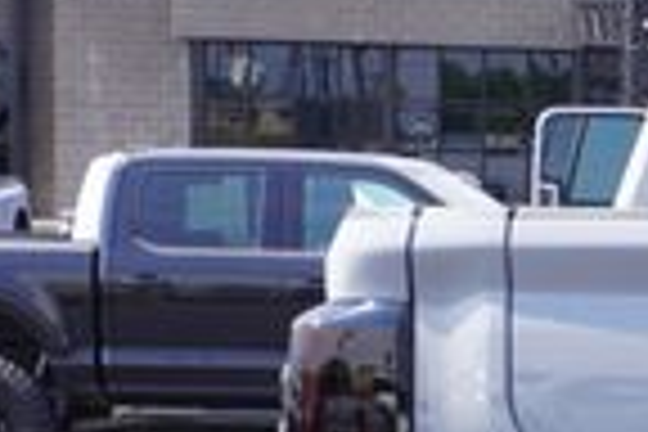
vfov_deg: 6.0
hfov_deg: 8.7
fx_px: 4086
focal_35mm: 227
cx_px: 1166
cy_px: 716
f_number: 8
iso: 100
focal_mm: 34
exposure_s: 1/100
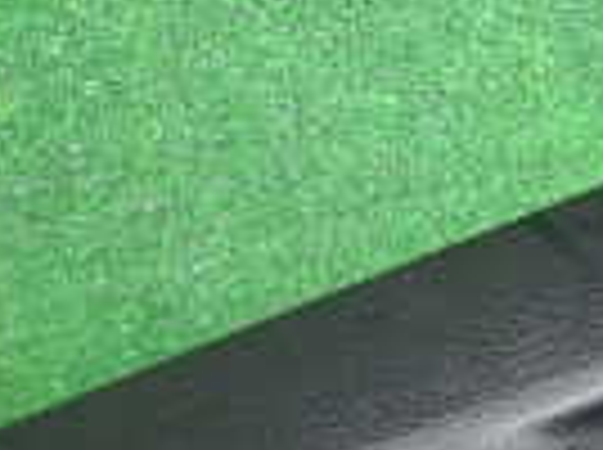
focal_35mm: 112
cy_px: 936
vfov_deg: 11.7
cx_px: 284
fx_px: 1948
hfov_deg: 17.6
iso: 160
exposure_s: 1/125
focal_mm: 4.5
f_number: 2
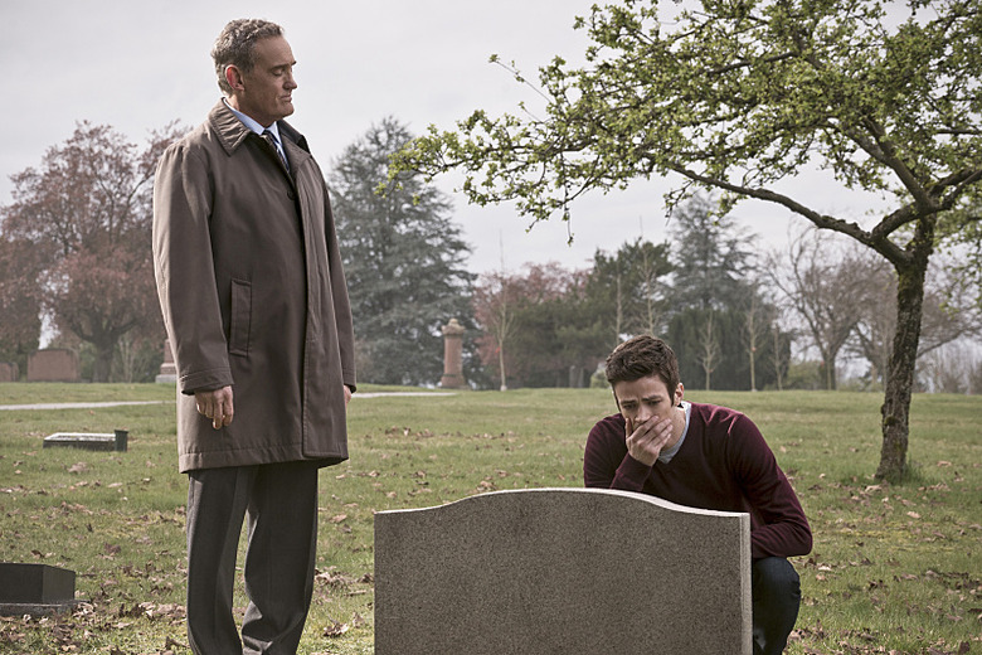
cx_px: 491
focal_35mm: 127
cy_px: 328
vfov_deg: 10.8
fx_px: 3464
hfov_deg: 16.1
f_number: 10
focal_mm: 127
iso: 400
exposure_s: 1/320
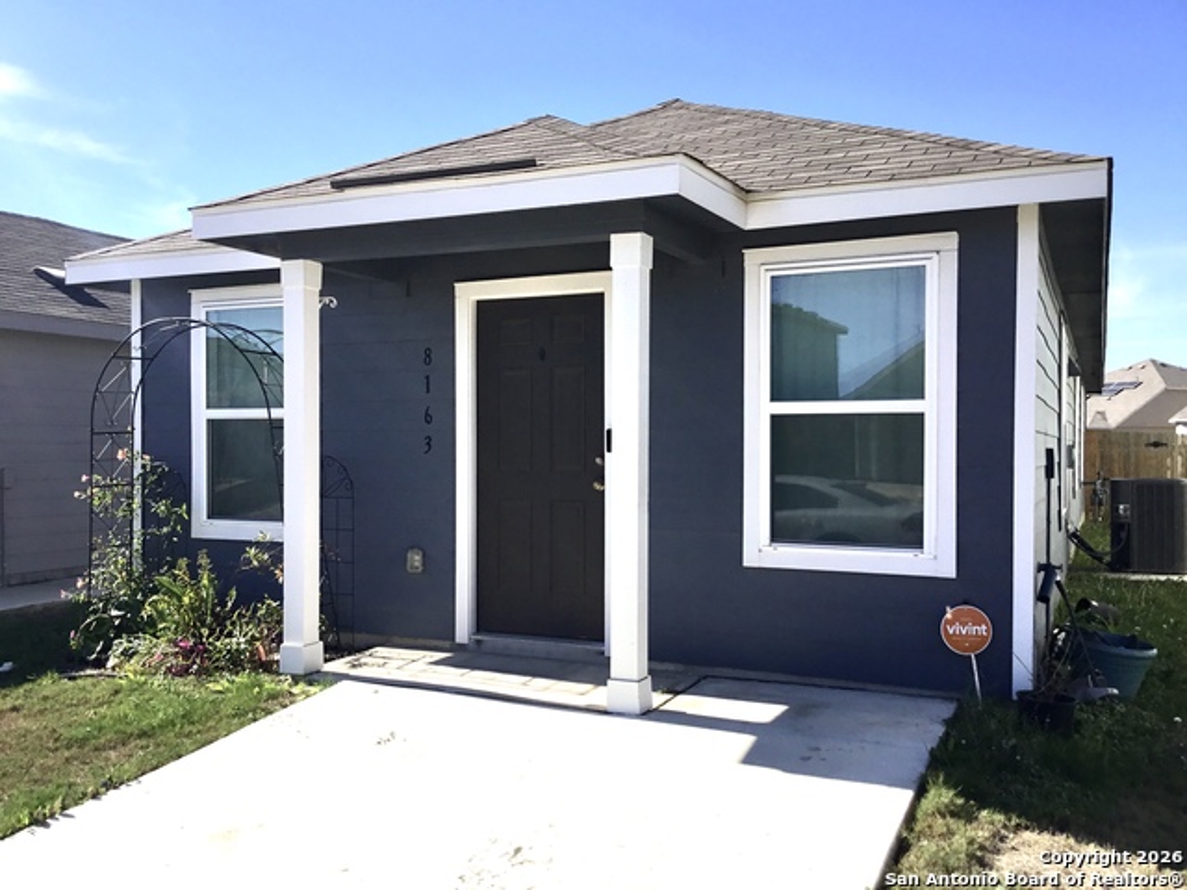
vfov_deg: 45.4
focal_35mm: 31
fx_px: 1063
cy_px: 445
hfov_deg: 58.4
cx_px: 594
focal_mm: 3.3
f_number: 2.4
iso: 25
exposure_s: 1/1567
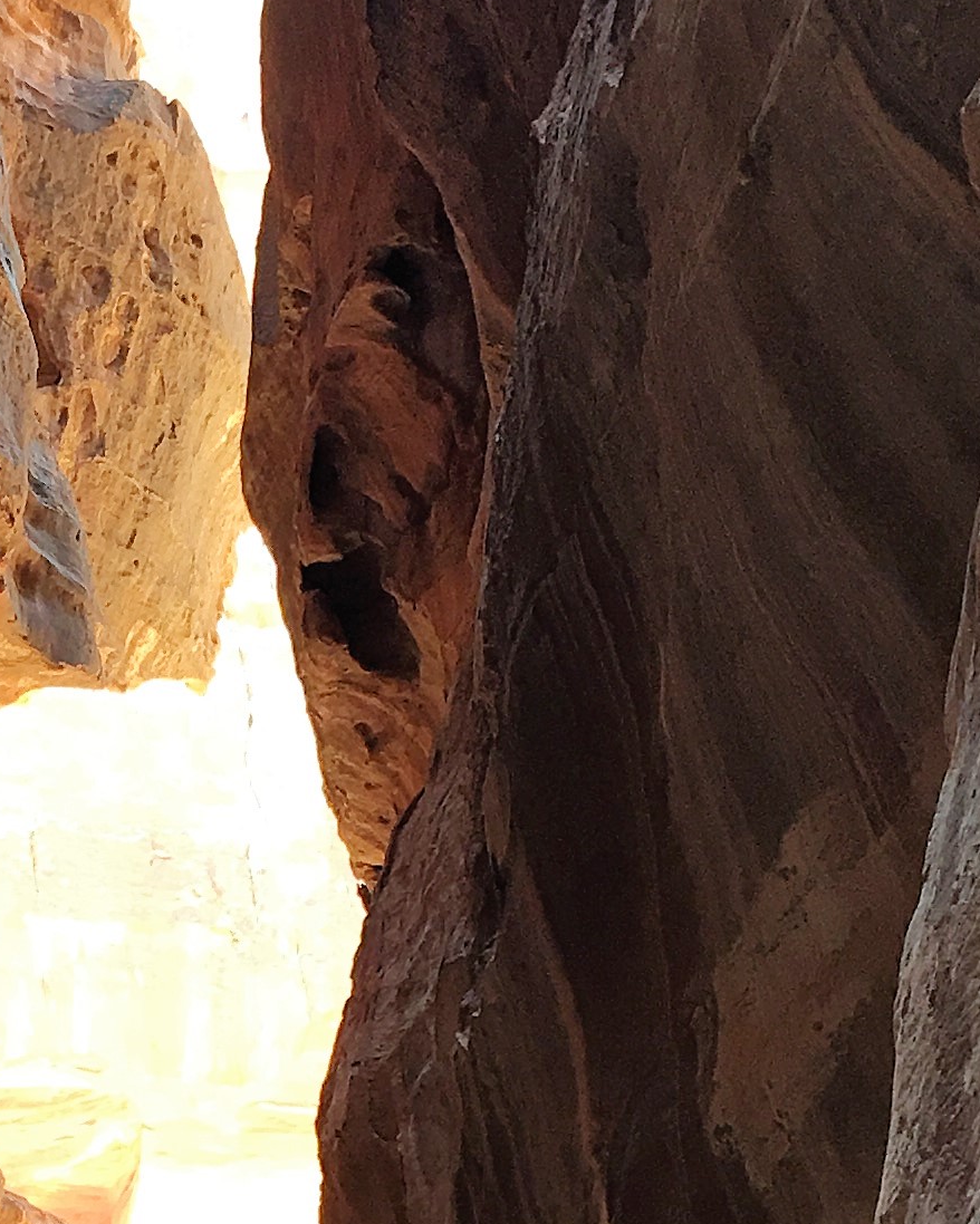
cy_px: 1375
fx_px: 3770
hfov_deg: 14.5
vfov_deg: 17.8
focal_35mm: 104
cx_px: -78
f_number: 2.2
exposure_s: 1/33
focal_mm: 4.15
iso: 32
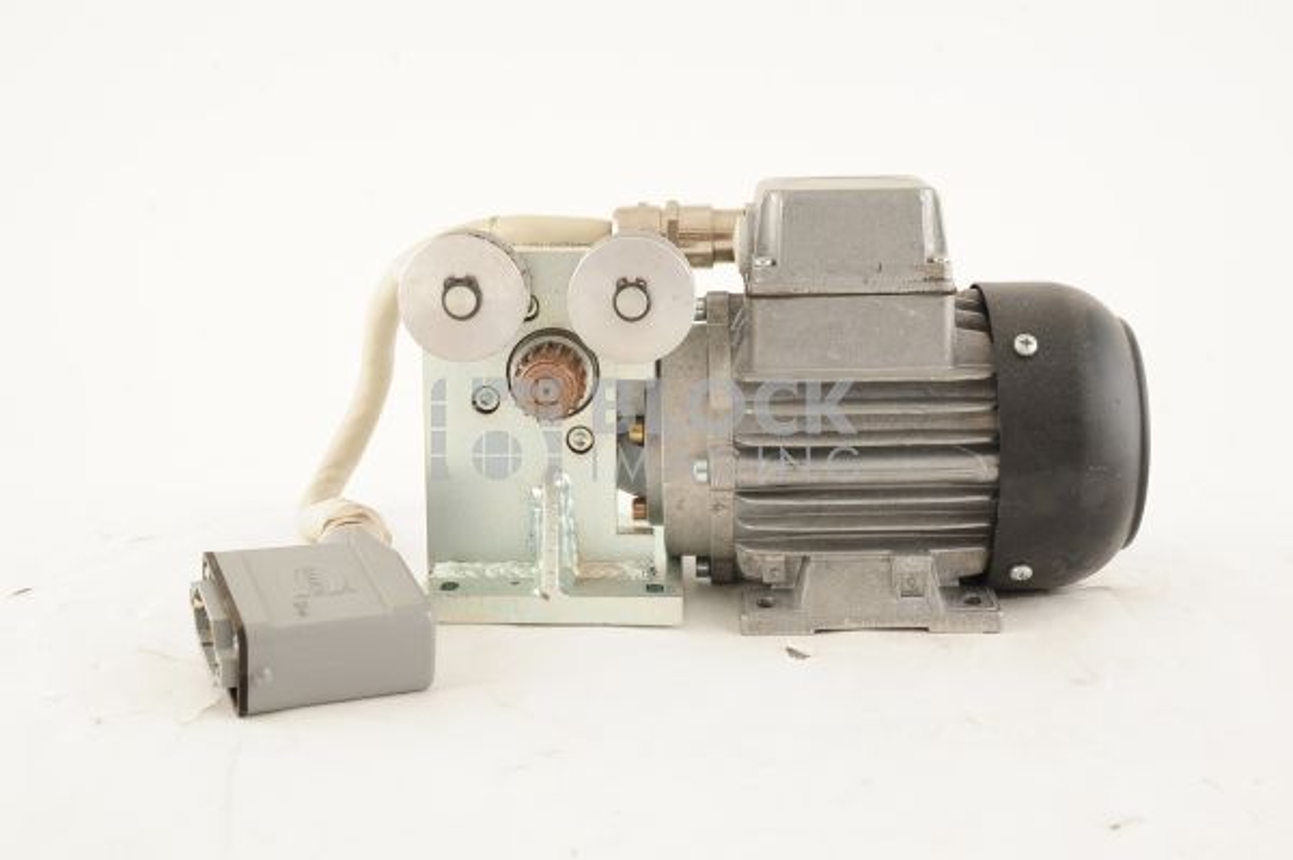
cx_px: 646
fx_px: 1794
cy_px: 430
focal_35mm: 50
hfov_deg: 39.6
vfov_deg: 26.9
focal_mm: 50
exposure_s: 1/125
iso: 1600
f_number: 10
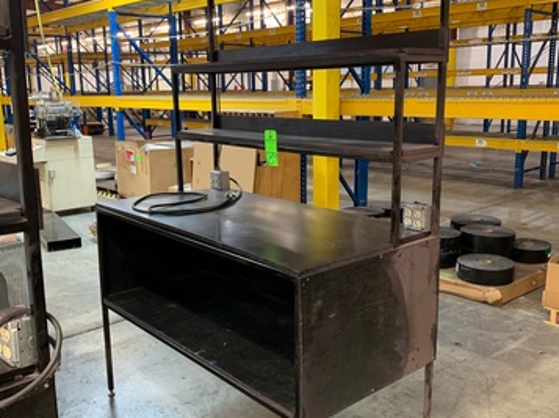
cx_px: 280
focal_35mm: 35
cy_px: 211
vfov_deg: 40.6
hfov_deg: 52.7
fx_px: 565
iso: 250
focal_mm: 4.25
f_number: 1.8
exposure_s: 1/40
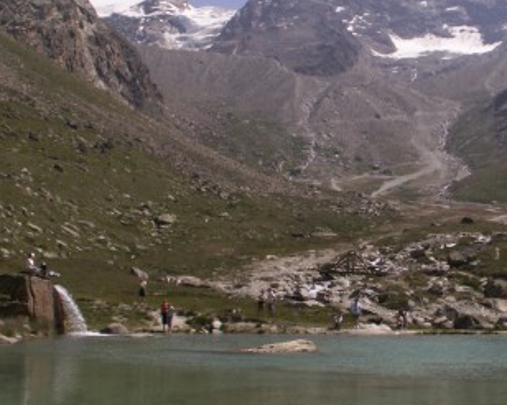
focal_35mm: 63
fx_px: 945
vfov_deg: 24.2
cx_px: 385
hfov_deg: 29.5
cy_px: 168
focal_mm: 5.86
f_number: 8
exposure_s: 1/320
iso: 50
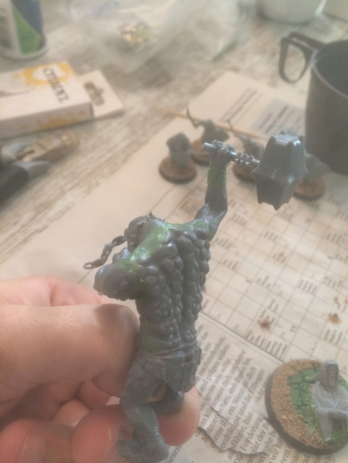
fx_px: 389
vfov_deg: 61.7
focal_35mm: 29
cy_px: 232
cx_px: 174
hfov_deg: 48.2
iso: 160
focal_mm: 4.15
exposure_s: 1/33
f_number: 2.2
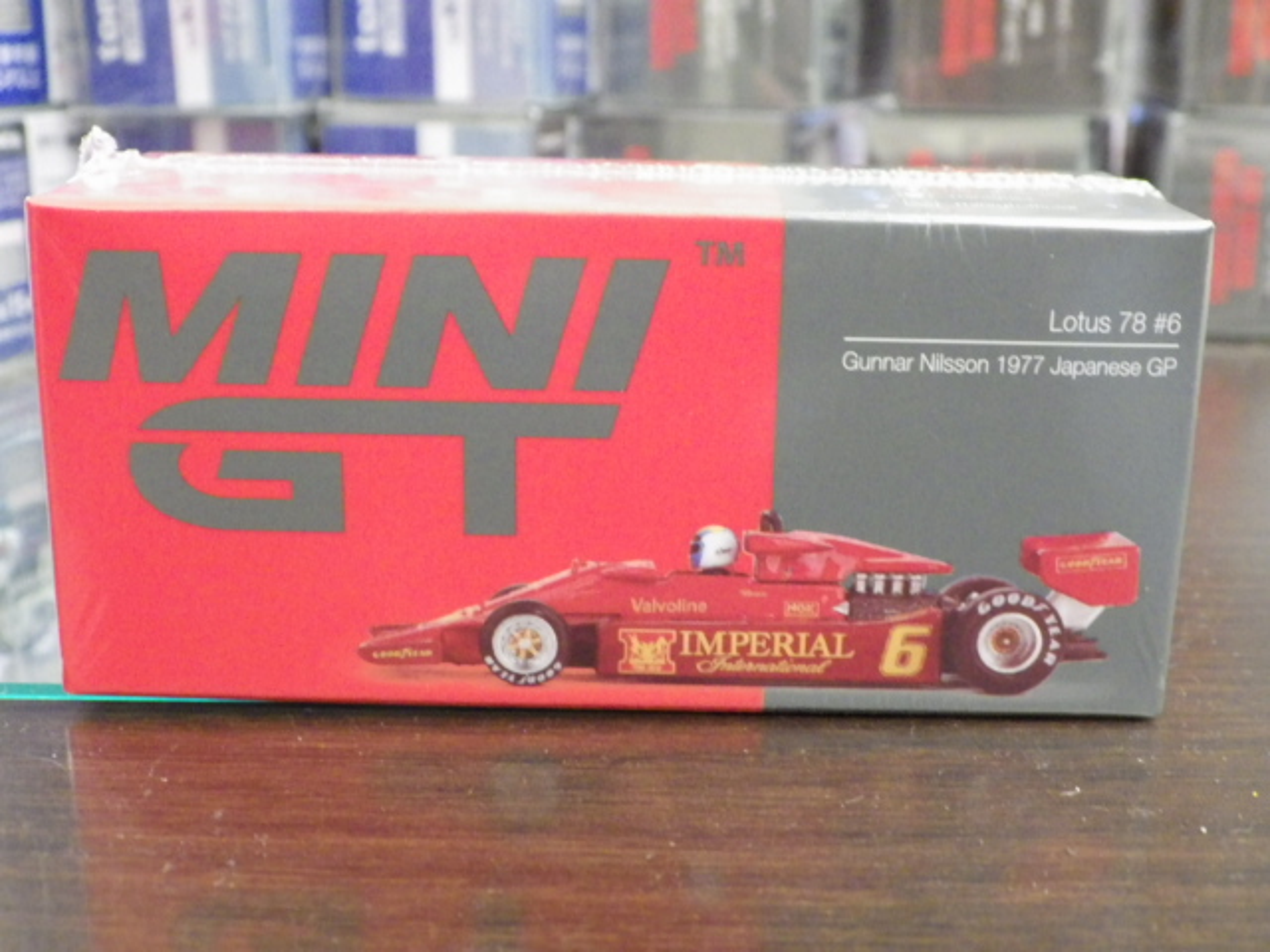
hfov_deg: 38.2
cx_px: 635
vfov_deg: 29.1
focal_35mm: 50
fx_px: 1834
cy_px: 476
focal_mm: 9
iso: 1250
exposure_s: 1/25
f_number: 3.8
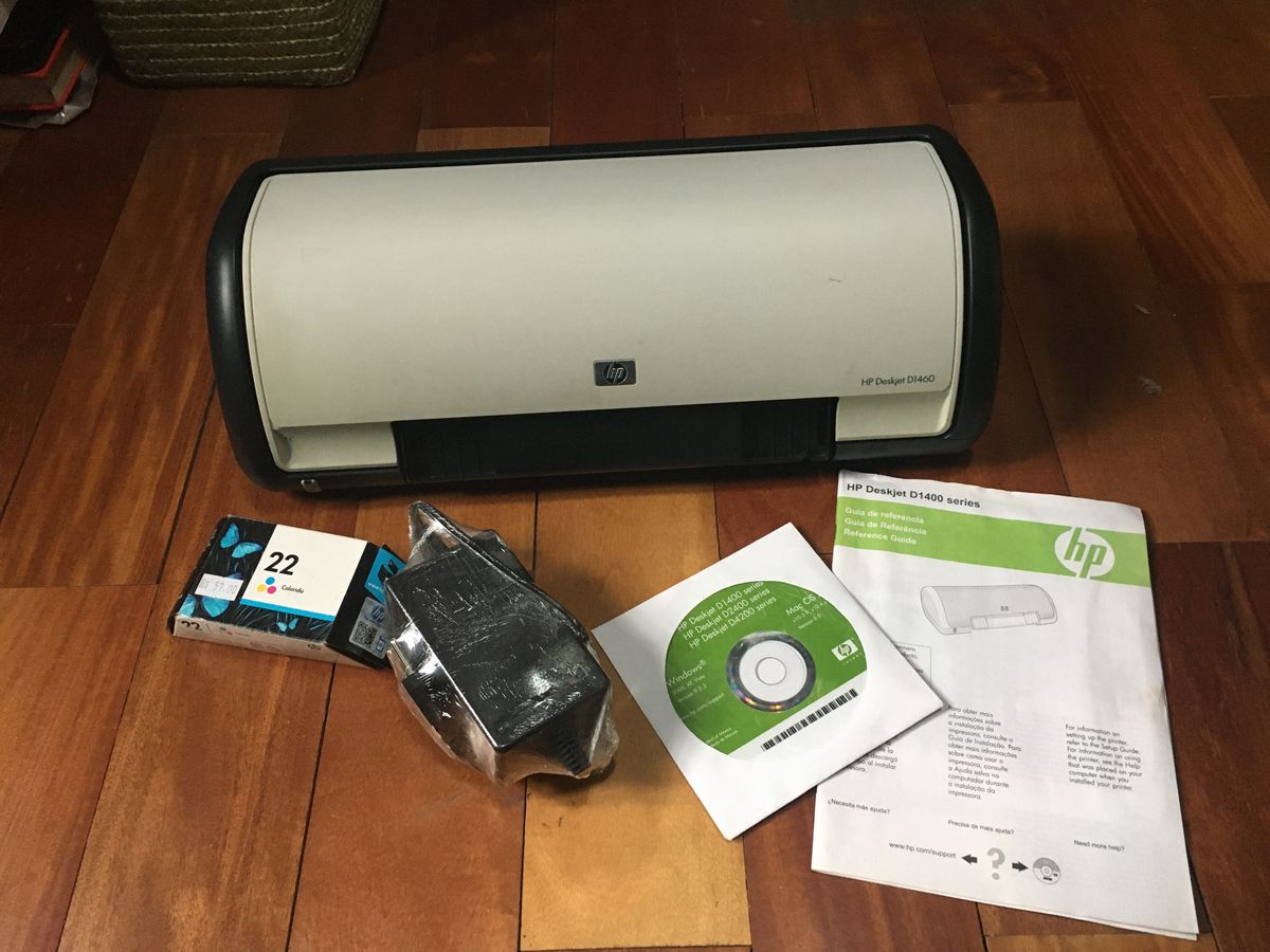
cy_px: 476
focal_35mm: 29
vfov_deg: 48.2
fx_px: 1064
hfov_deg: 61.7
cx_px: 635
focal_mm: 4.15
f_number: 2.2
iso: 160
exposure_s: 1/30
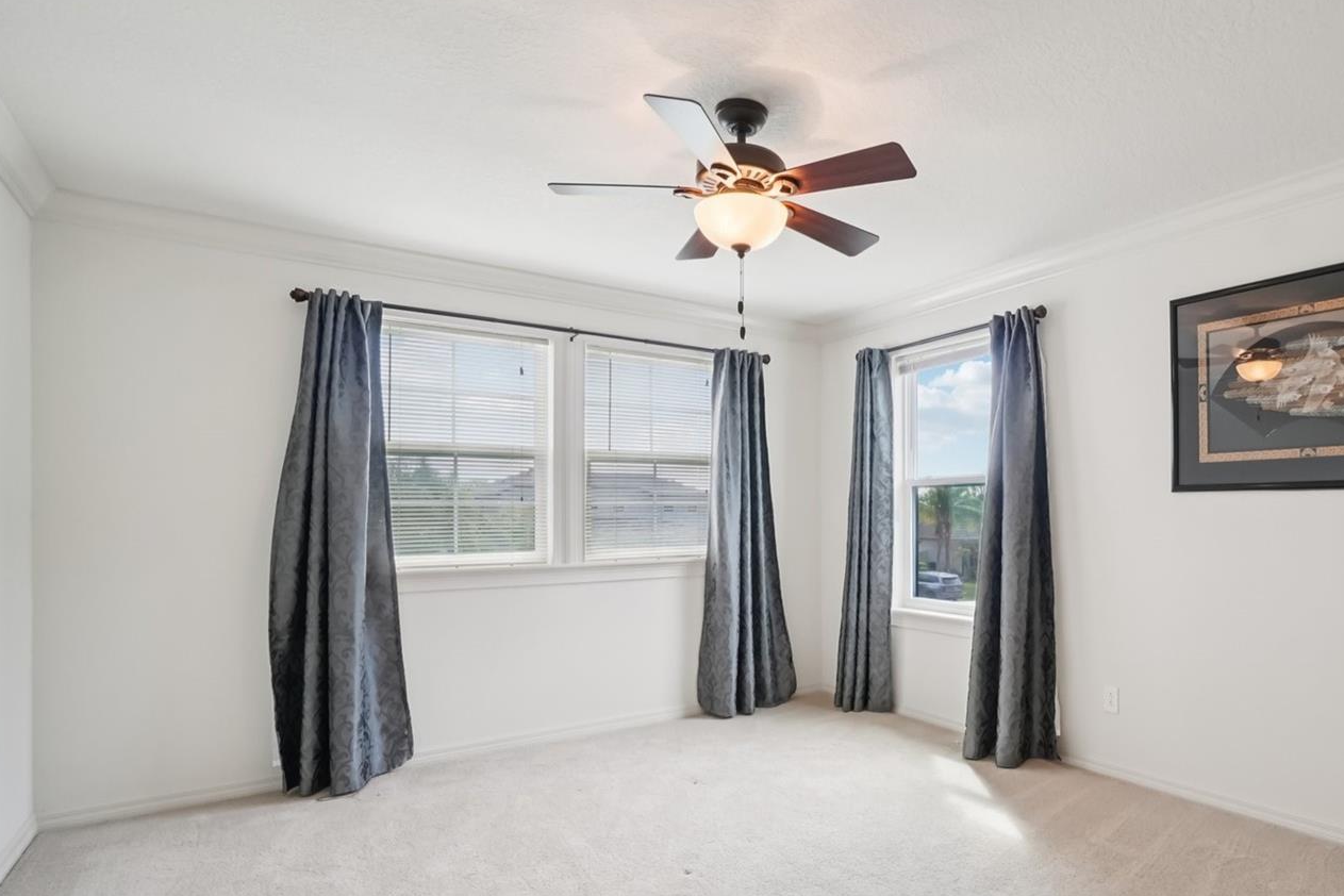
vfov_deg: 64.2
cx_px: 839
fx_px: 709
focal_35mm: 19
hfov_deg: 85.2
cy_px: 519
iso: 250
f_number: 8
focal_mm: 10
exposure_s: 1/30
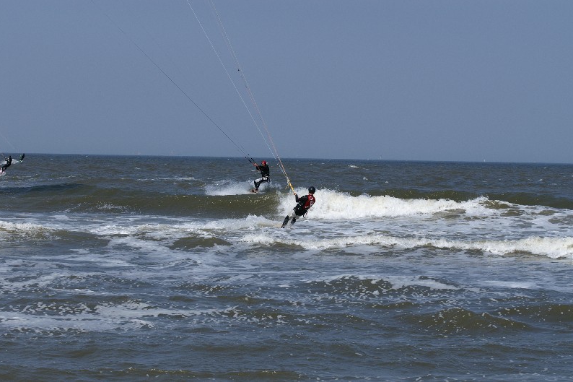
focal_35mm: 151
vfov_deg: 9.1
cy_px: 191
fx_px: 2403
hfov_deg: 13.6
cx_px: 285
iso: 100
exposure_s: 1/300
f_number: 11
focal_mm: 100
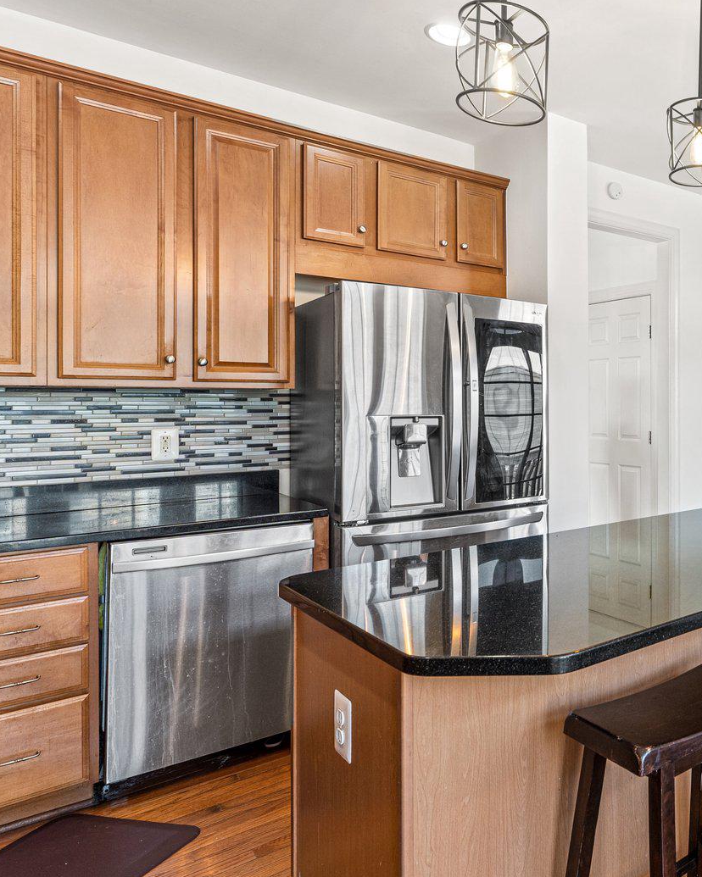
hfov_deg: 46.2
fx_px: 675
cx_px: 701
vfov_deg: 65.9
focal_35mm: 26
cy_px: 399
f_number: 8
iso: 500
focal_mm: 14
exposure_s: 1/8
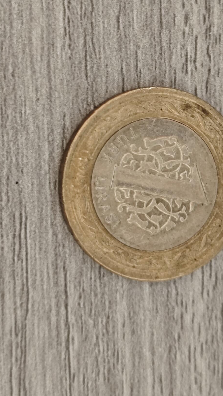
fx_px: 946
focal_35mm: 90
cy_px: 199
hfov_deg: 13.4
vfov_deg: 23.7
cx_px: 130
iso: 500
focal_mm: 8.7
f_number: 1.9
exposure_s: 1/50
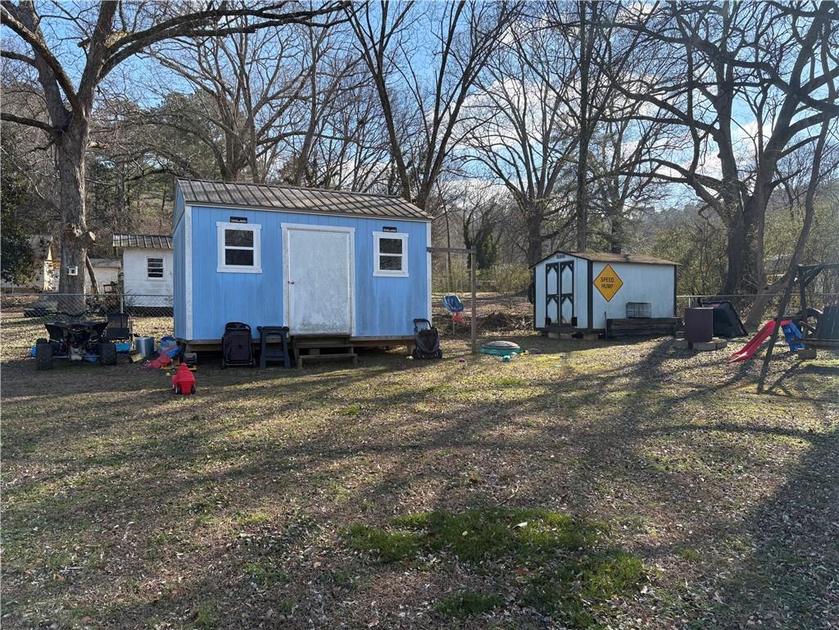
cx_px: 420
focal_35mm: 26
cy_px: 315
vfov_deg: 53.1
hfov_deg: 67.3
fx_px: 630
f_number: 1.6
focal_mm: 5.96
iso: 64
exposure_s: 1/1953
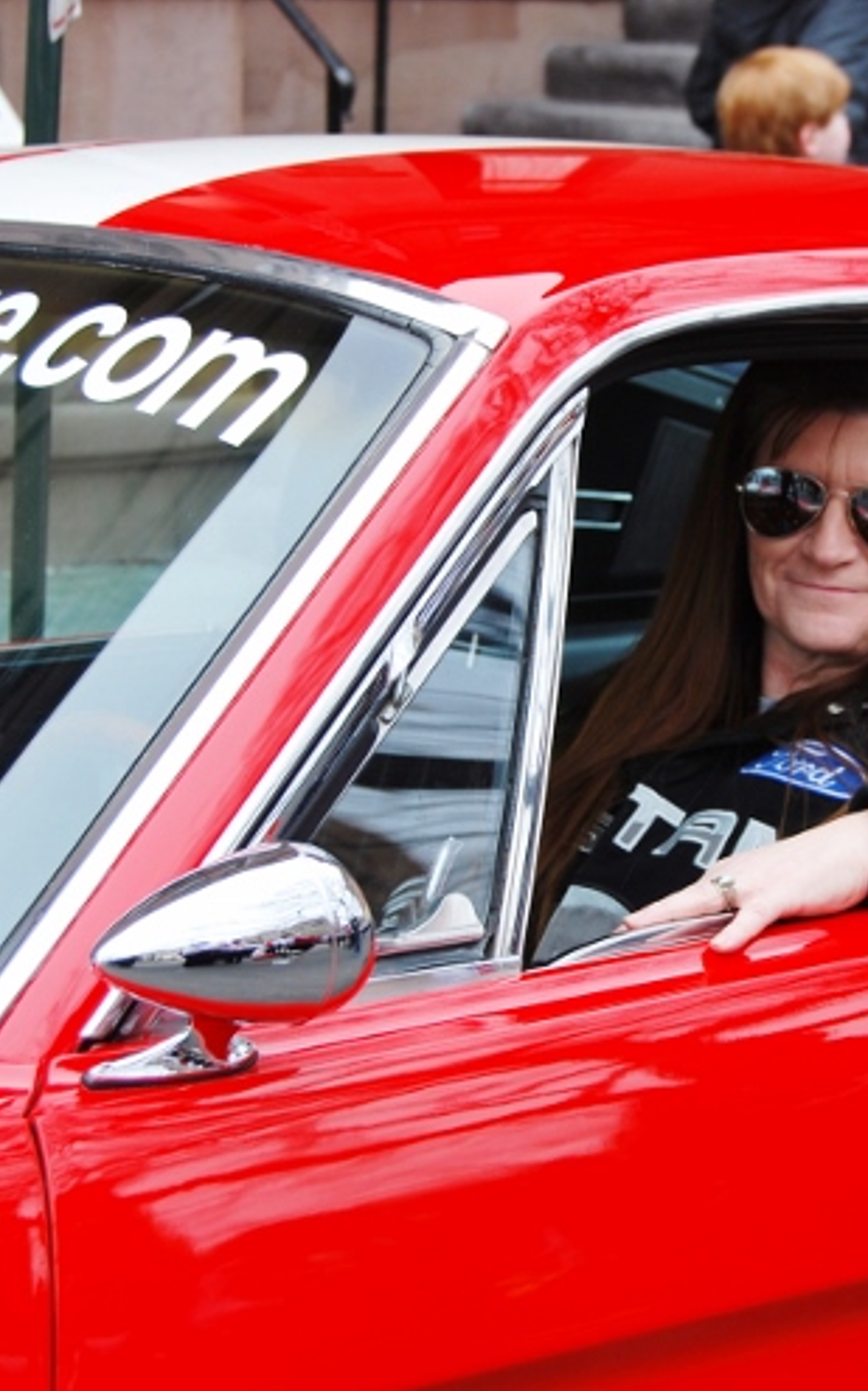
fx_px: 3750
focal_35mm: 99
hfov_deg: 13.2
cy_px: 739
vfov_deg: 21.0
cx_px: 621
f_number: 5.6
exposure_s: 1/125
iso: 110
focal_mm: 40
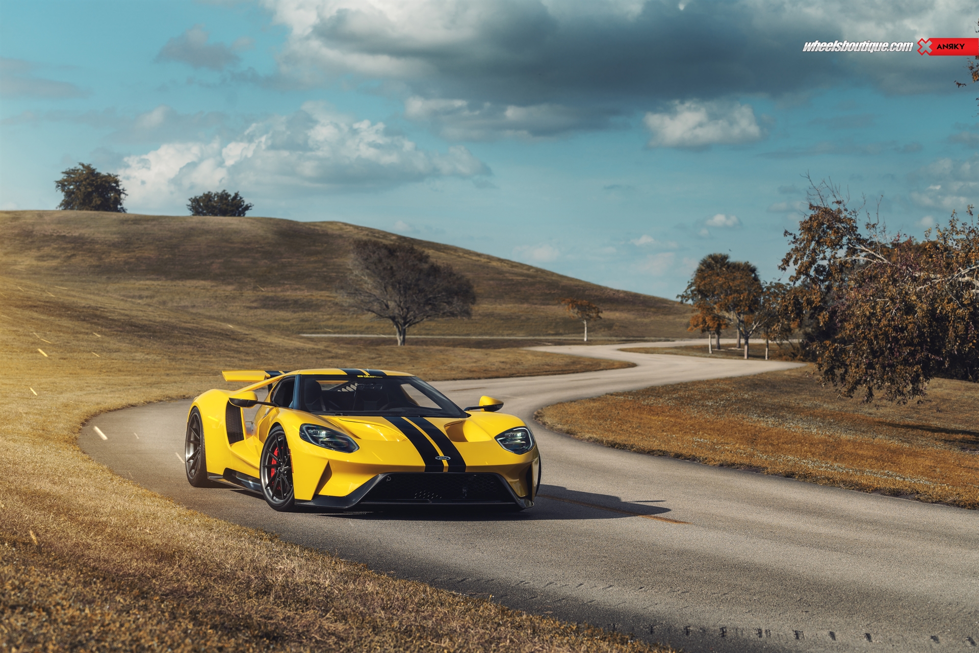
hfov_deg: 25.1
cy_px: 326
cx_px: 490
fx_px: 2203
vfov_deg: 16.9
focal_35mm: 81
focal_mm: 81
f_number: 6.3
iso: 100
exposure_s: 1/400
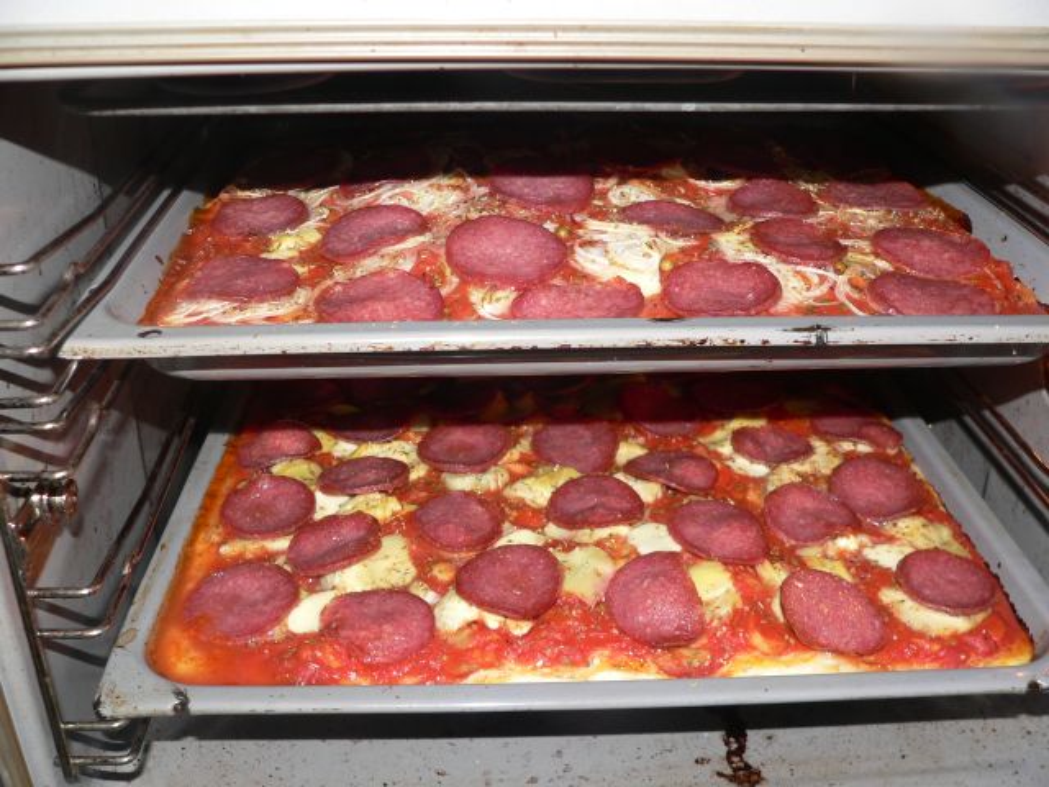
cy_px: 394
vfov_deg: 39.7
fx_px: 1091
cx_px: 524
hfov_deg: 51.4
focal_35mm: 36
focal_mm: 6
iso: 100
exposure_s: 1/60
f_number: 2.8
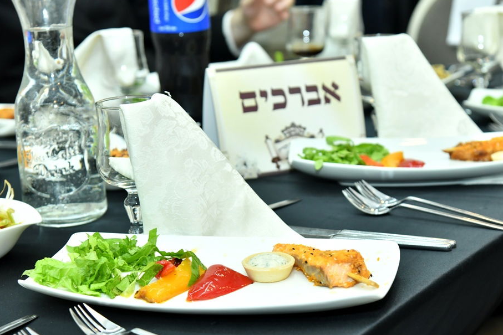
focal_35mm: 79
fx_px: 1104
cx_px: 272
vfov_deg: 17.3
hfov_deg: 25.7
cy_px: 181
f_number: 5.6
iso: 1250
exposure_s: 1/200
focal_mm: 70
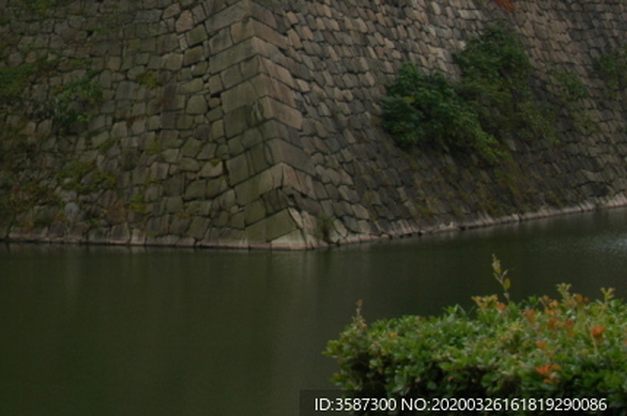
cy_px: -63
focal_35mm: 86
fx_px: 1496
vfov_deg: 15.4
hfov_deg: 22.0
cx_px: -111
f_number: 7.1
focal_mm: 24
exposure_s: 1/320
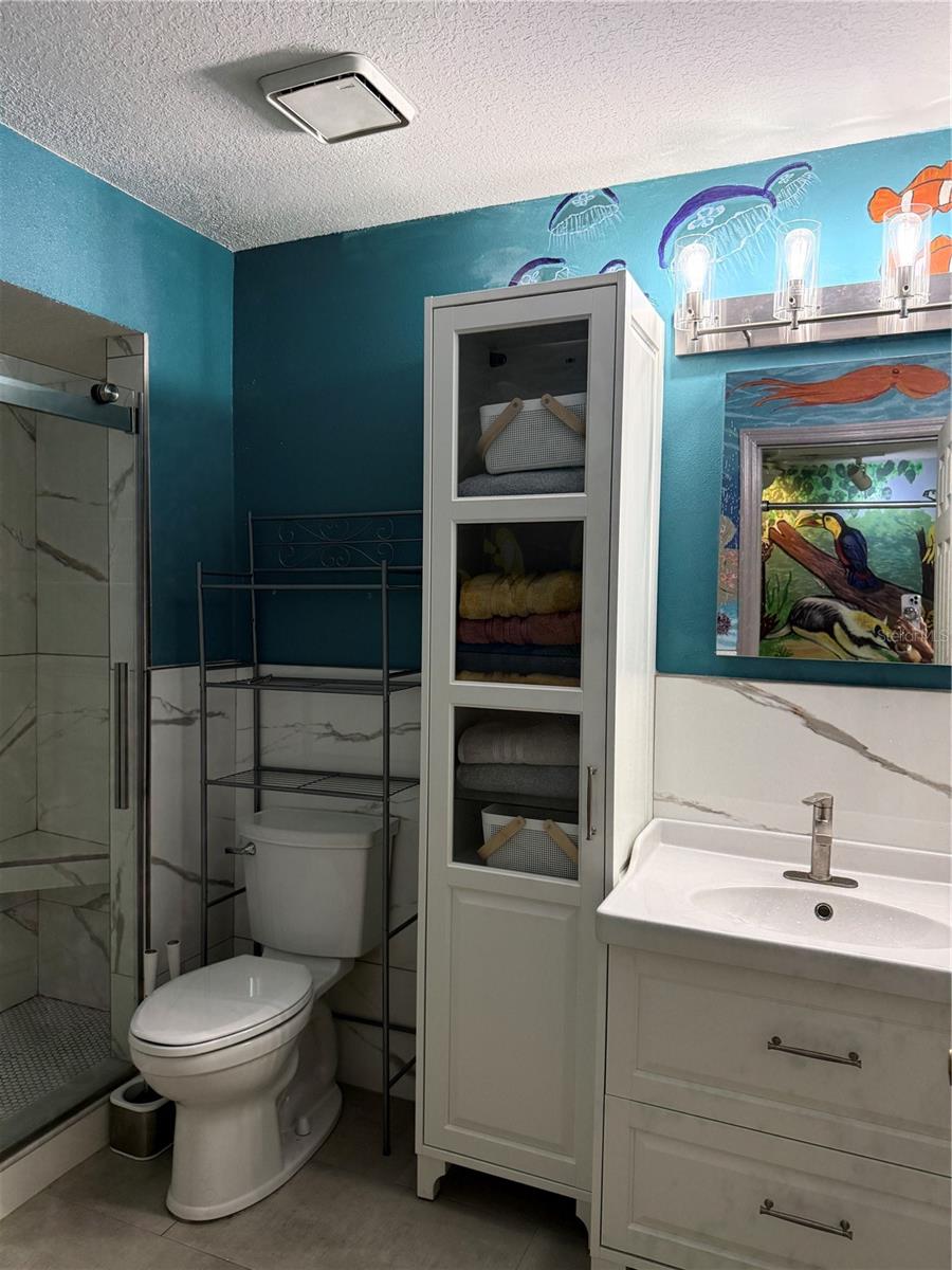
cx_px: 476
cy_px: 635
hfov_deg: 56.8
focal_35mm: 24
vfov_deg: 71.6
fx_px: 880
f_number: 1.78
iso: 250
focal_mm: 6.76
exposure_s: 1/60
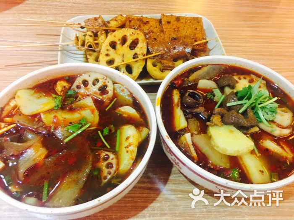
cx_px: 147
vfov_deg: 48.2
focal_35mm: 29
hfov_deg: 61.7
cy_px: 110
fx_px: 246
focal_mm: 4.15
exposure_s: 1/17
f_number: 2.2
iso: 250
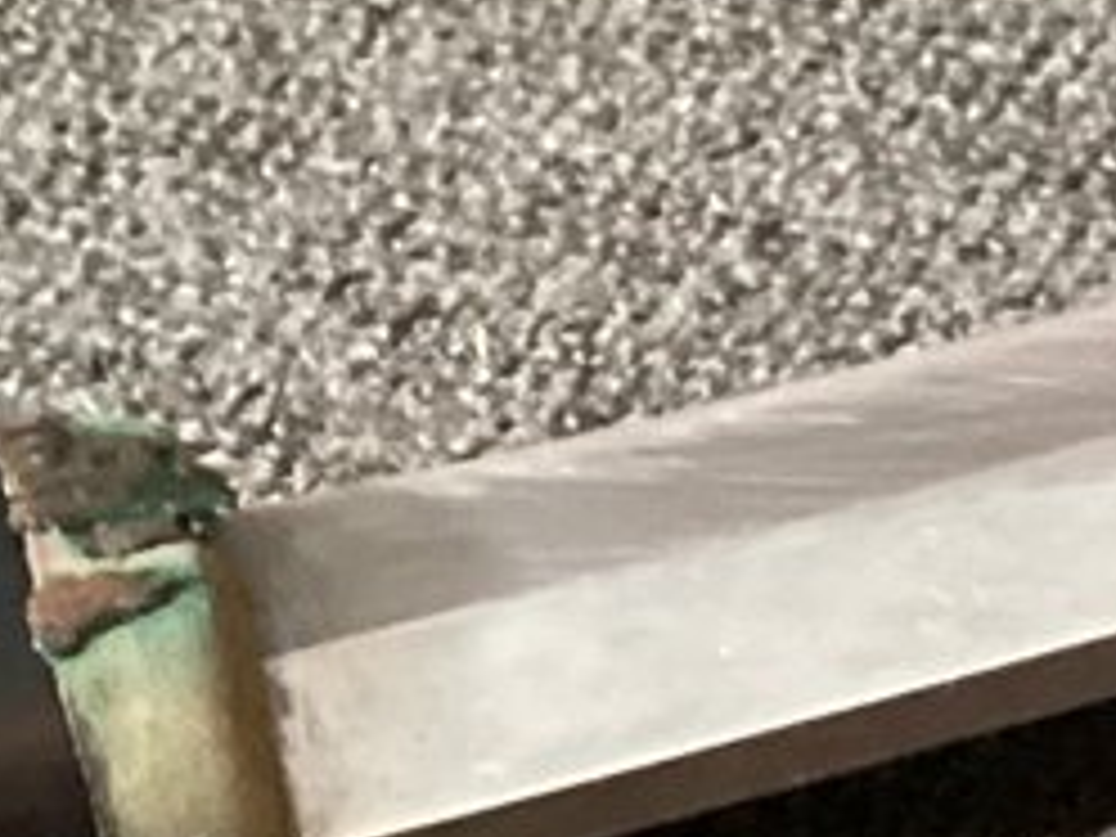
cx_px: 2216
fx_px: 6093
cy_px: 614
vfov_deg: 7.9
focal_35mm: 189
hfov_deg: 9.8
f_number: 2.4
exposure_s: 1/20
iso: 800
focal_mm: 3.3
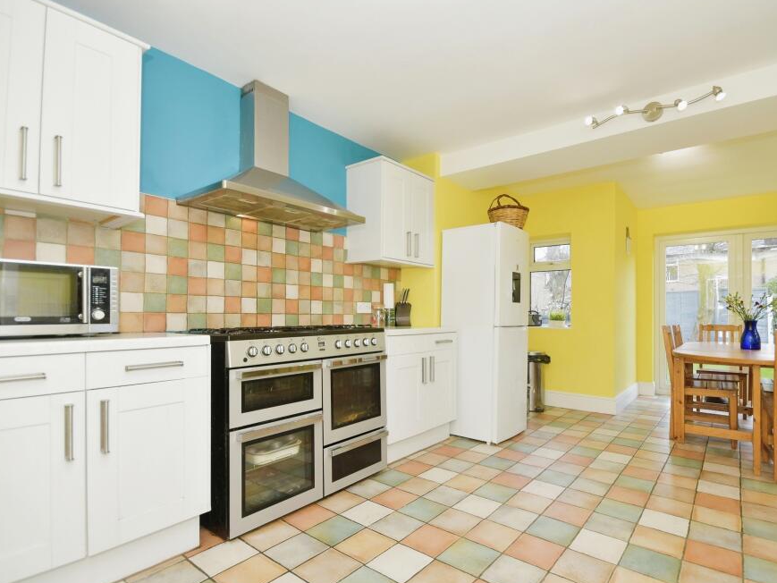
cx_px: 437
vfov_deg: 74.7
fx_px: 382
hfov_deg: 90.6
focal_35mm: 17
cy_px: 298
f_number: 8
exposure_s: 1/60
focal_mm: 10
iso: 400
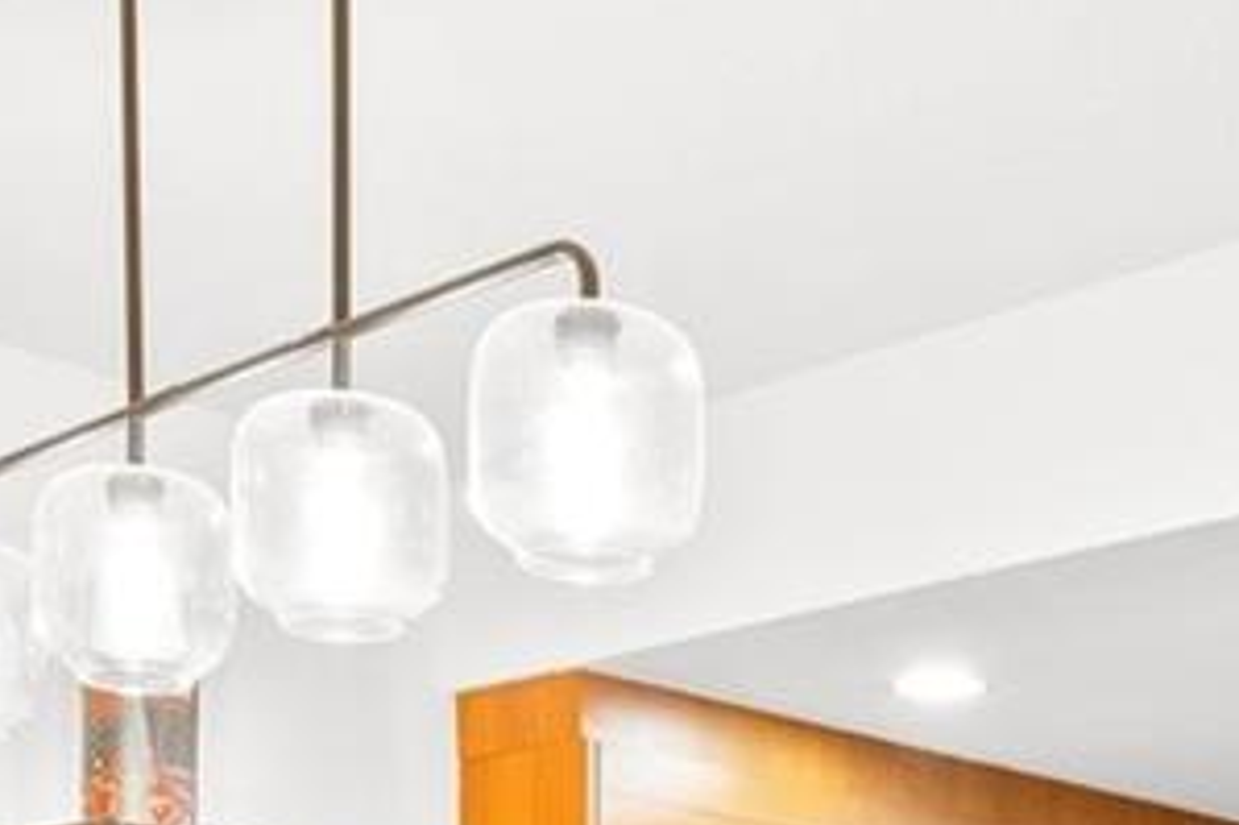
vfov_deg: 16.3
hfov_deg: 26.4
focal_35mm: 75
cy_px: 1300
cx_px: 1019
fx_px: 2580
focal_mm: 14
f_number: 8
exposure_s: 1/13
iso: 1100
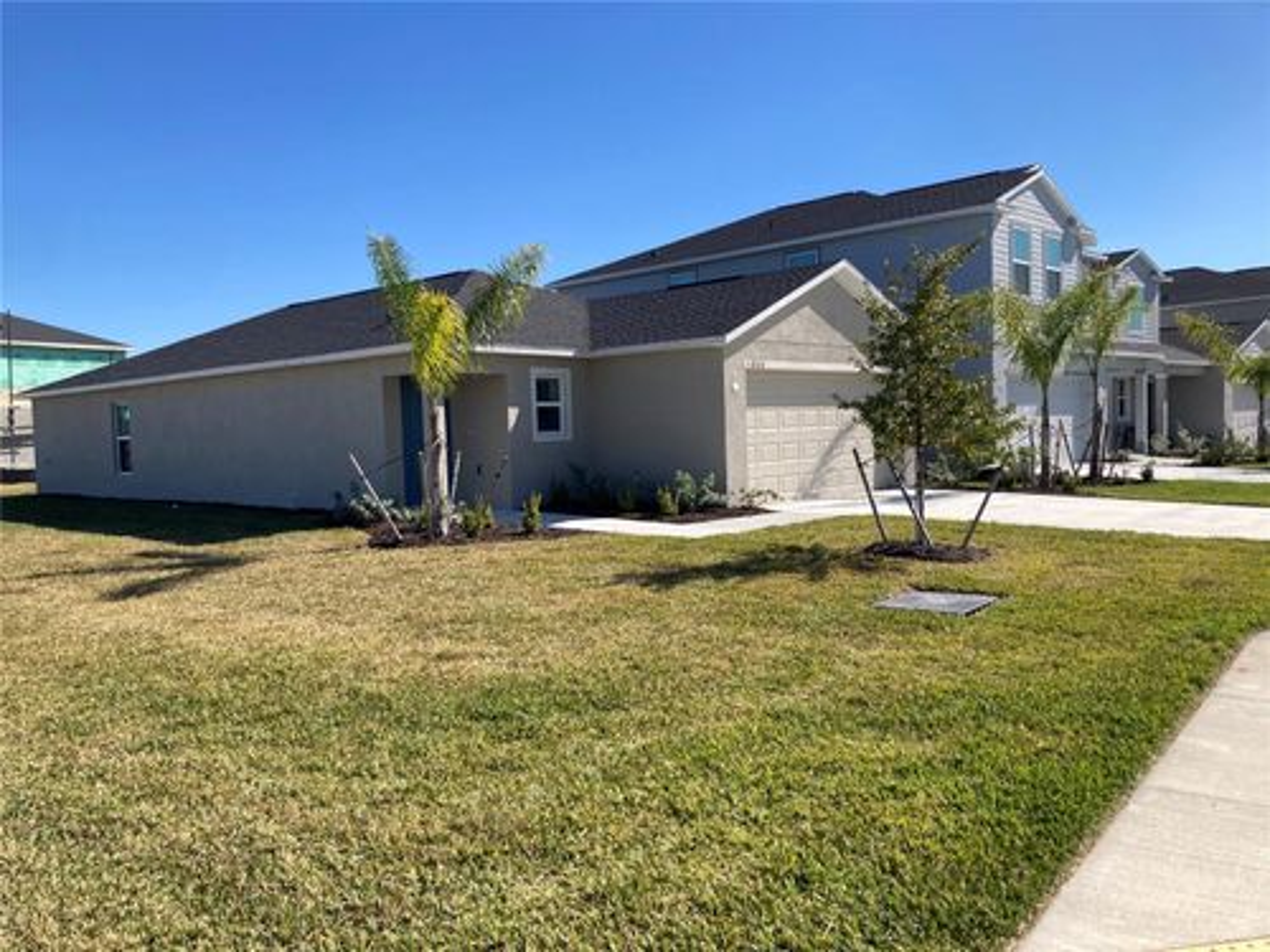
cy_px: 476
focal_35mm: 28
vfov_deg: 49.7
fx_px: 1027
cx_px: 635
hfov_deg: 63.4
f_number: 1.8
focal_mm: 3.99
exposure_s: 1/1919
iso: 20
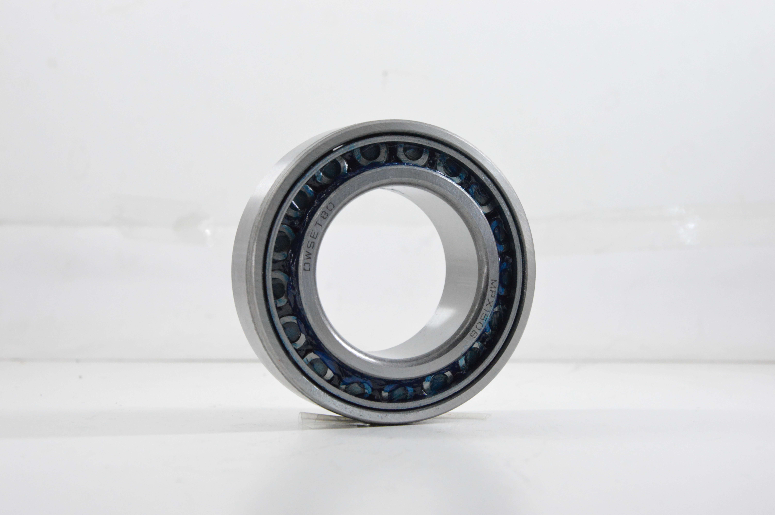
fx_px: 1452
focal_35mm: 68
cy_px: 258
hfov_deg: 29.9
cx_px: 388
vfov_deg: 20.1
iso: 3200
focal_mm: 45
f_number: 8
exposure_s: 1/100
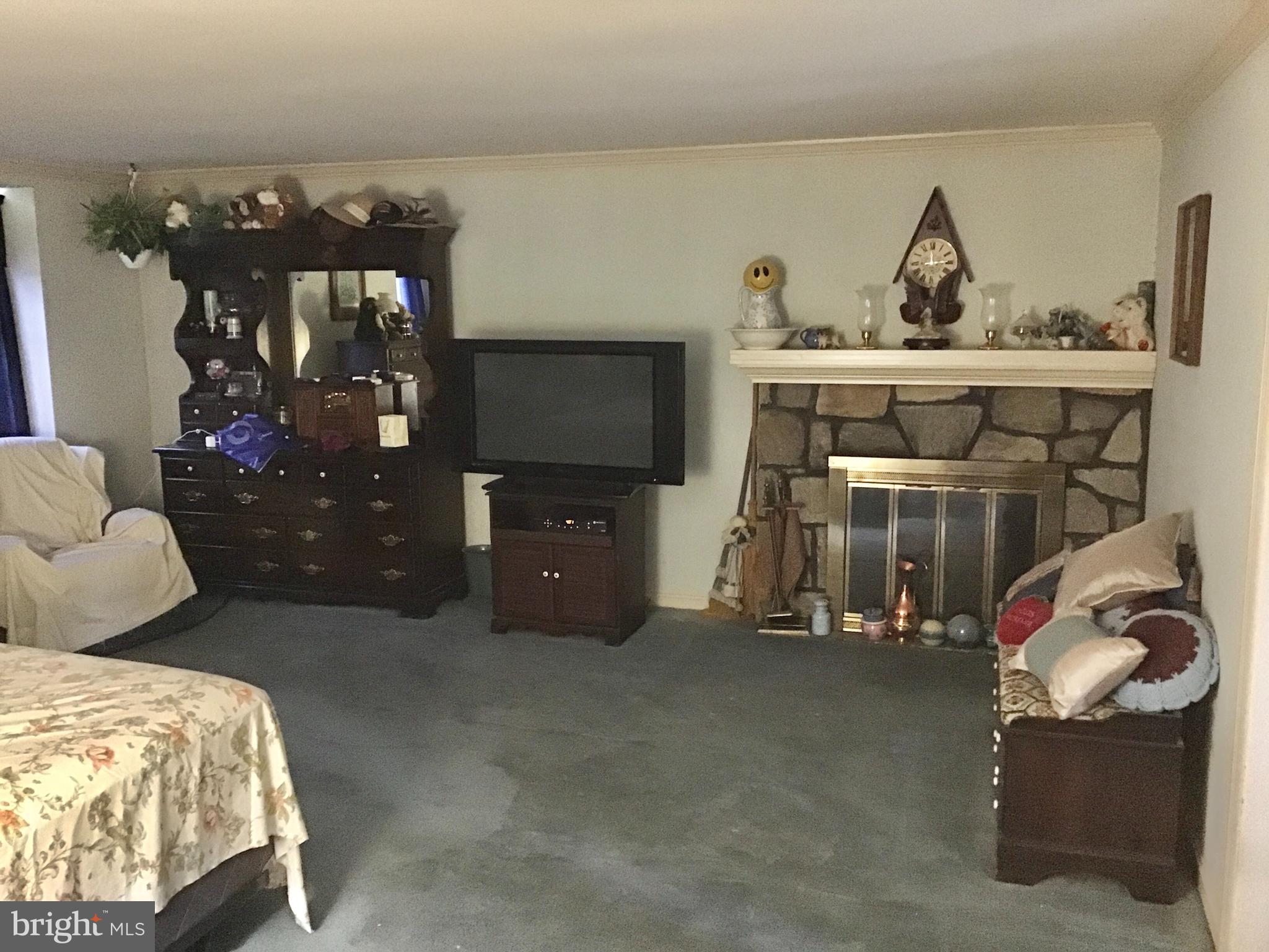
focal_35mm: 31
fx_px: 1136
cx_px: 634
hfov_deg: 58.4
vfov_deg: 45.4
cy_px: 476
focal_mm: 3.3
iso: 800
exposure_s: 1/15
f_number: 2.4
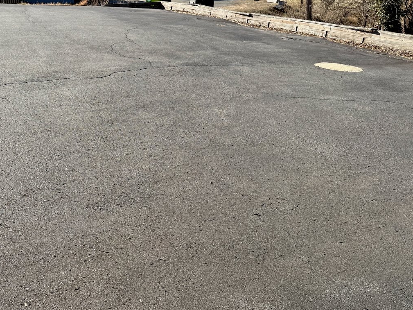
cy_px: 94
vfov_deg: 39.0
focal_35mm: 36
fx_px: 430
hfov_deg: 49.9
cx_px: 118
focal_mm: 6.76
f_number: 1.78
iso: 80
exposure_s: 1/2611
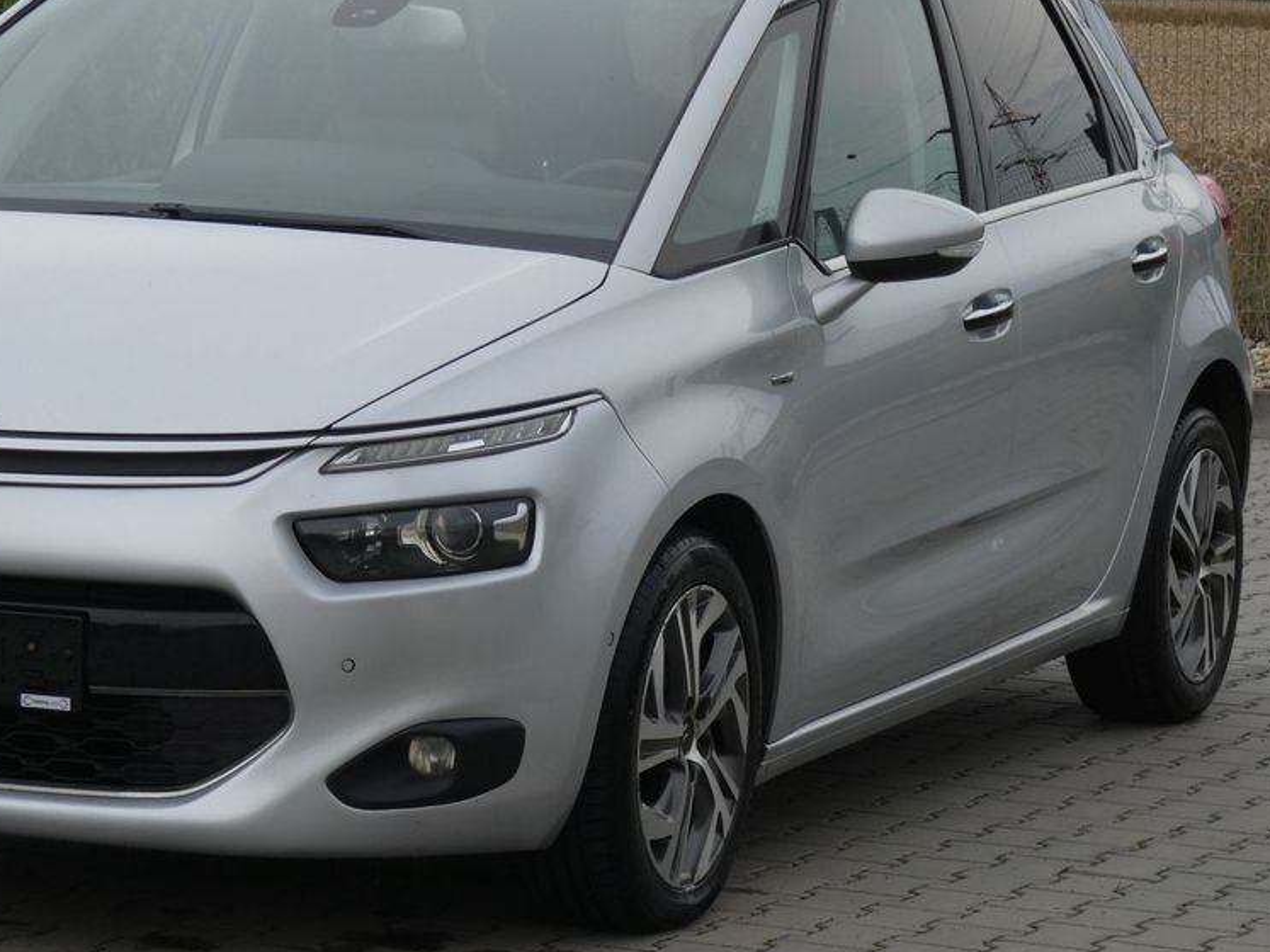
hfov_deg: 13.7
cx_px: 410
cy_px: 454
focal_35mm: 144
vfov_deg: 10.3
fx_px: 5282
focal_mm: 18.8
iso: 80
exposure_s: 1/250
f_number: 5.6
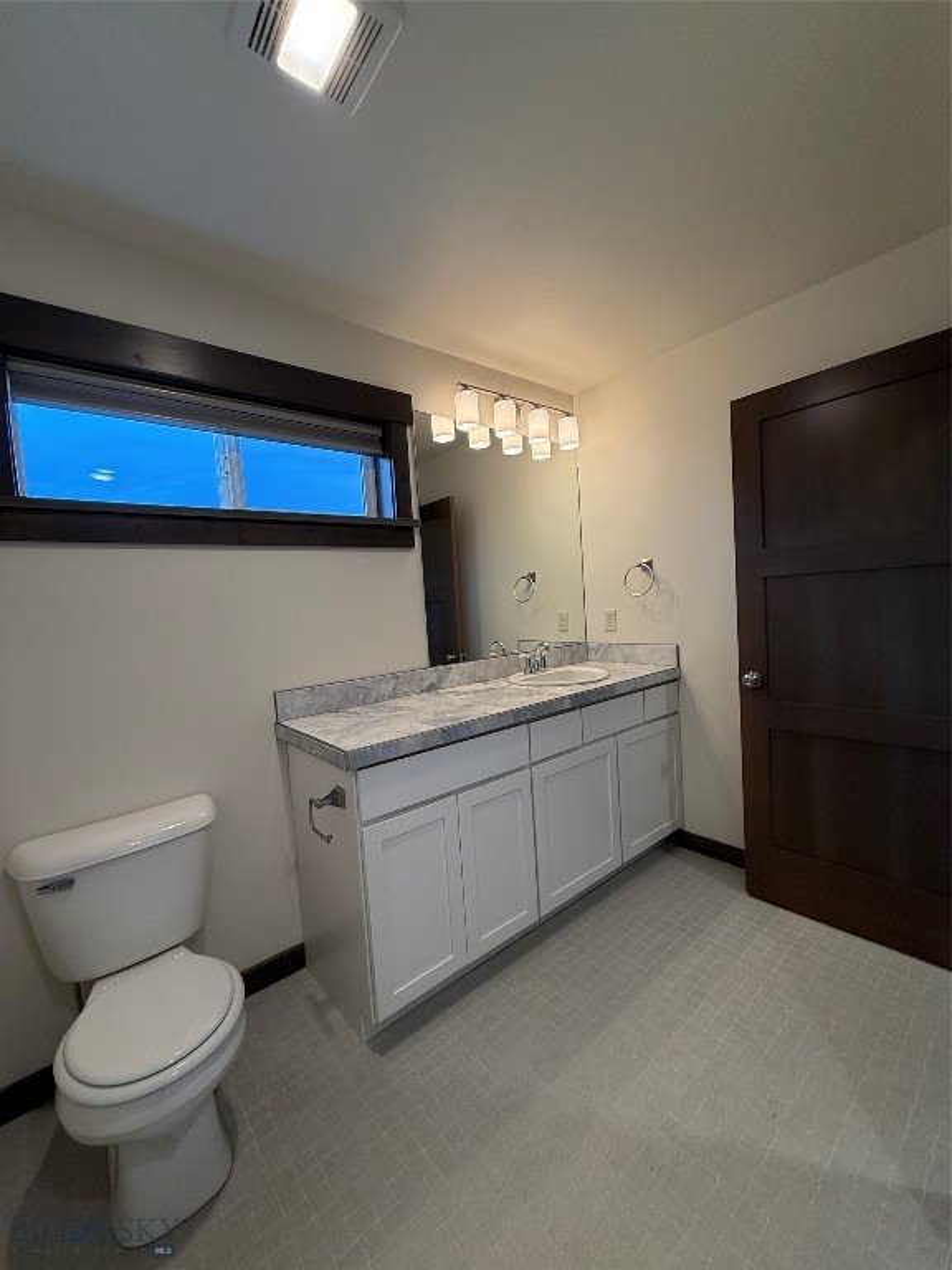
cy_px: 635
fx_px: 513
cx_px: 476
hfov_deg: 85.7
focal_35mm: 14
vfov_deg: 102.1
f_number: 2.2
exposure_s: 1/120
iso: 160
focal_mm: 2.22
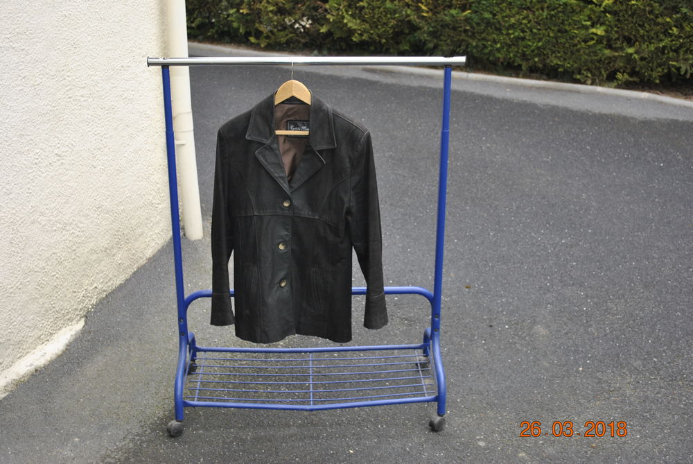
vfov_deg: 28.1
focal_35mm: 48
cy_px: 232
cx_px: 346
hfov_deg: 41.1
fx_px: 925
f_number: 4.8
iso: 200
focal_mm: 32
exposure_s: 1/100
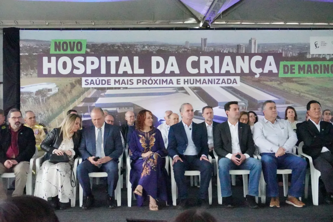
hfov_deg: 45.0
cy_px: 111
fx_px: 402
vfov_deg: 30.9
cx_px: 166
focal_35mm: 44
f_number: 5.6
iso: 51200
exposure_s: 1/2500
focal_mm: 29
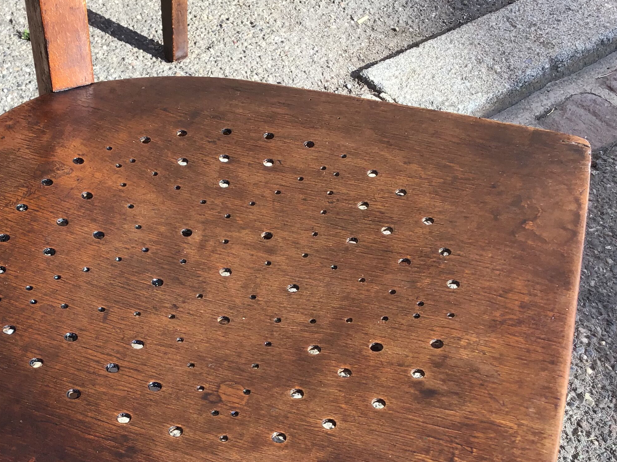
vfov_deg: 28.1
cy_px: 347
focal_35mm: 51
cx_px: 230
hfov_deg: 37.3
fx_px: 909
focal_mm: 3.3
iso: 25
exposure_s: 1/339
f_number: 2.4
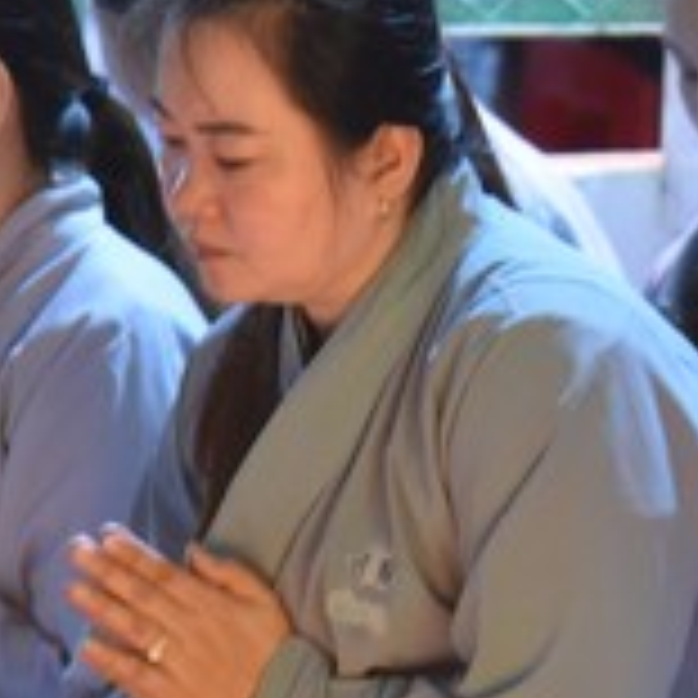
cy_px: 198
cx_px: 833
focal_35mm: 428
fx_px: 9764
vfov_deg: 4.1
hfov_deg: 4.1
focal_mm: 120
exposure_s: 1/40
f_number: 4
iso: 6400
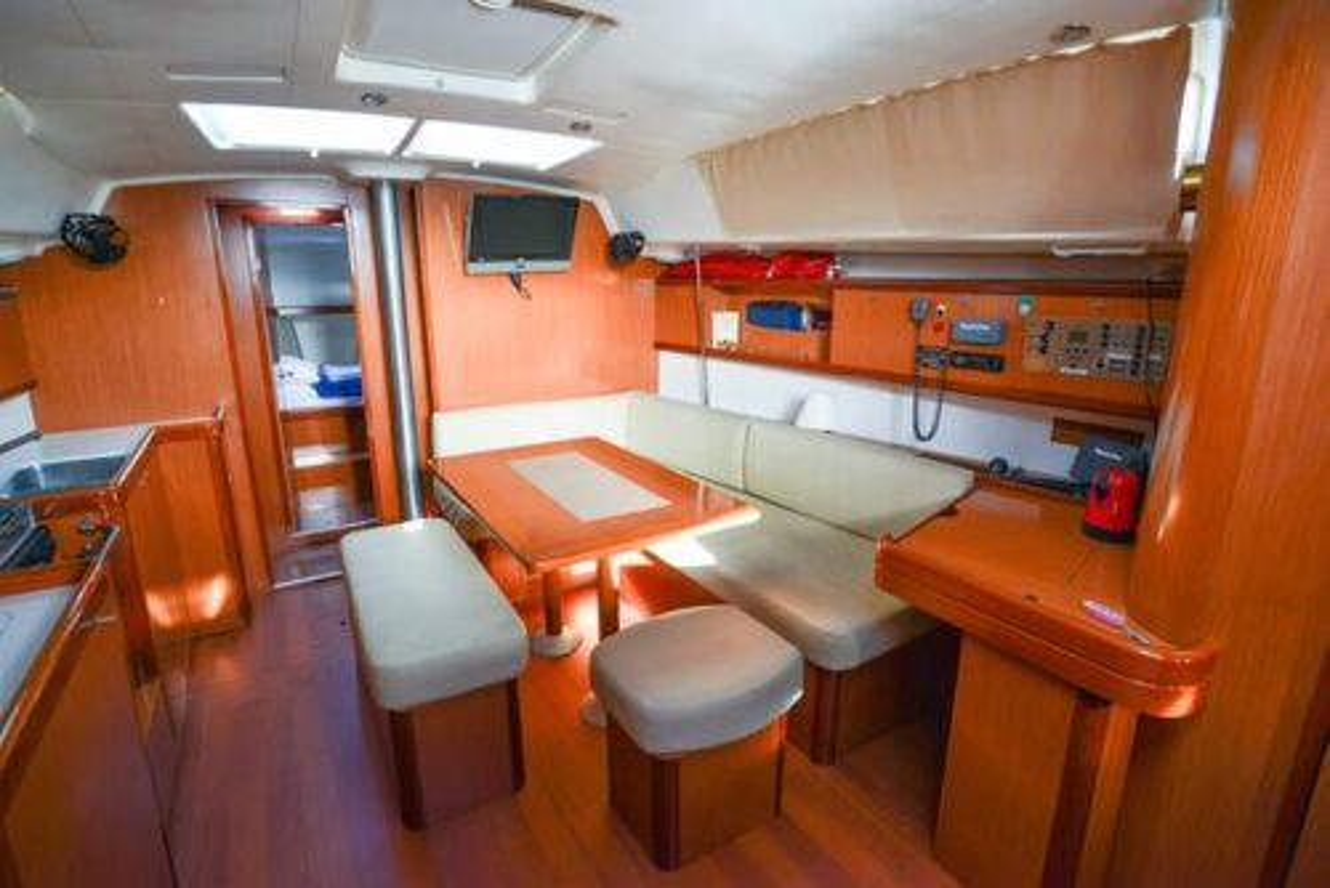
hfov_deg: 93.2
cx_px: 665
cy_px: 444
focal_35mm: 17
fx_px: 628
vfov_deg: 70.5
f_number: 4.5
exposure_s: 1/100
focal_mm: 17
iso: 1000
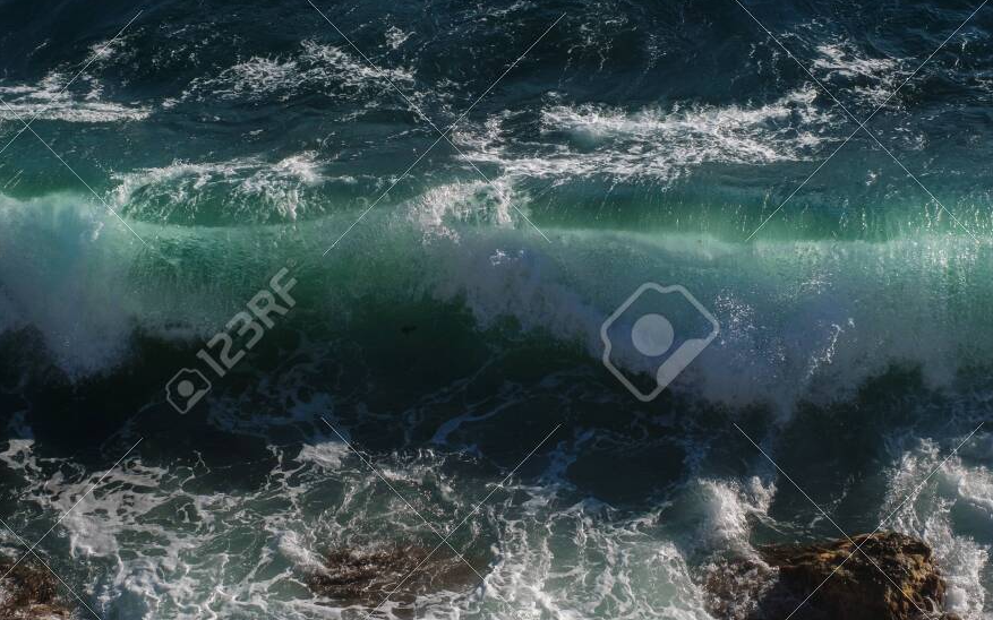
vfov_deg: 16.9
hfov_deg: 26.8
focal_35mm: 77
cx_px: 443
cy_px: 295
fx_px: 2084
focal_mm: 34.2
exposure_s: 1/1600
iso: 500
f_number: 8
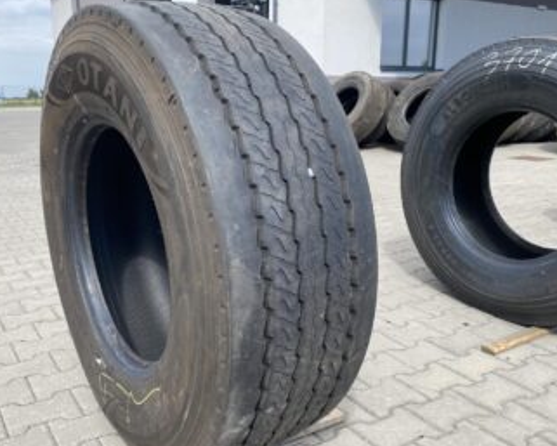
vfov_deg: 43.3
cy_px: 240
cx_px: 241
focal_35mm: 34
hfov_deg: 52.7
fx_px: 561
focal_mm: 4.25
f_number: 1.8
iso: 32
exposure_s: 1/1272
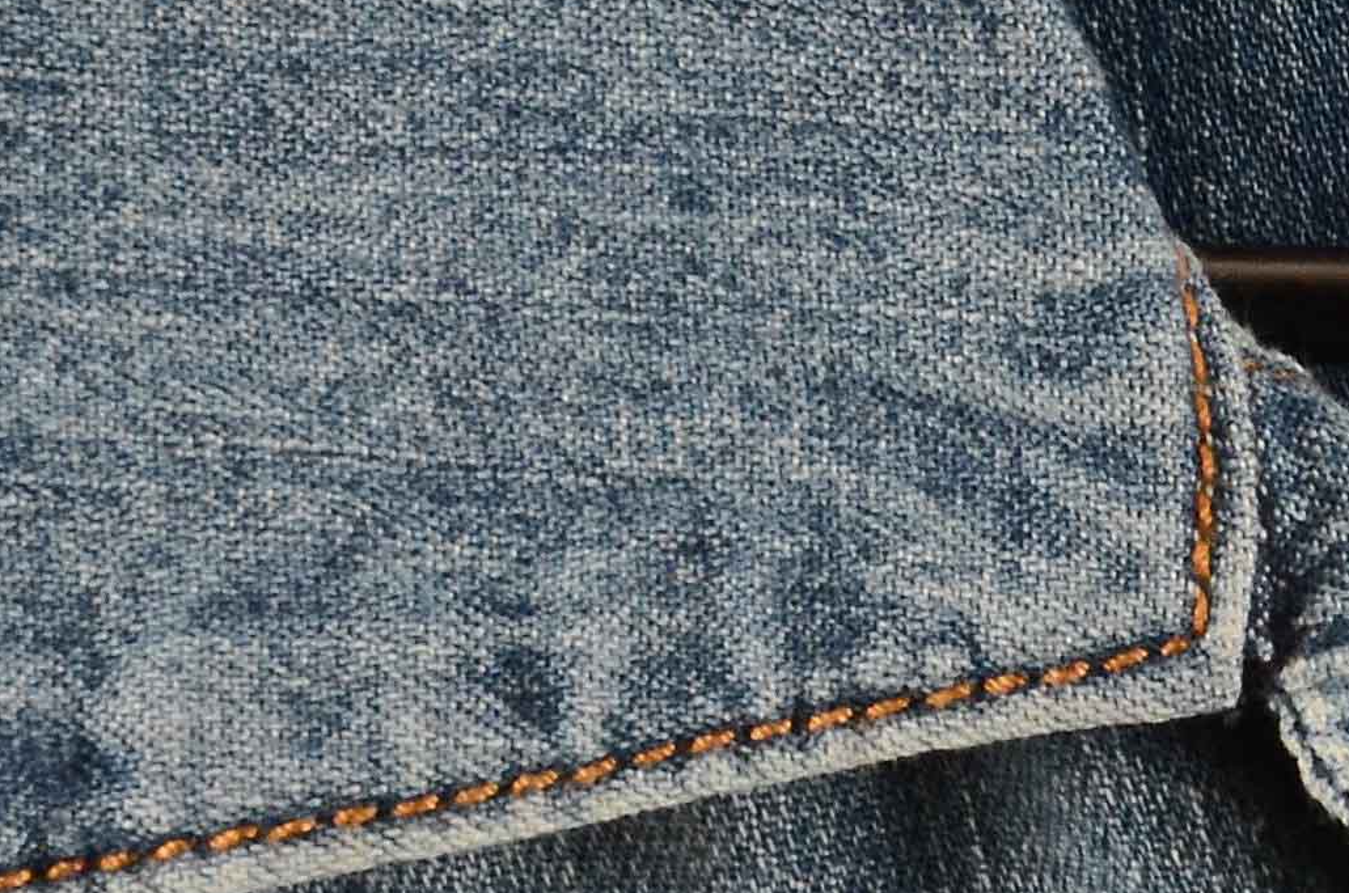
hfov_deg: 3.6
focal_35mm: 574
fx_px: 21463
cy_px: 69
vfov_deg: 2.4
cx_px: 2217
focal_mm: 80
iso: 400
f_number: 13
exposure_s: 1/80
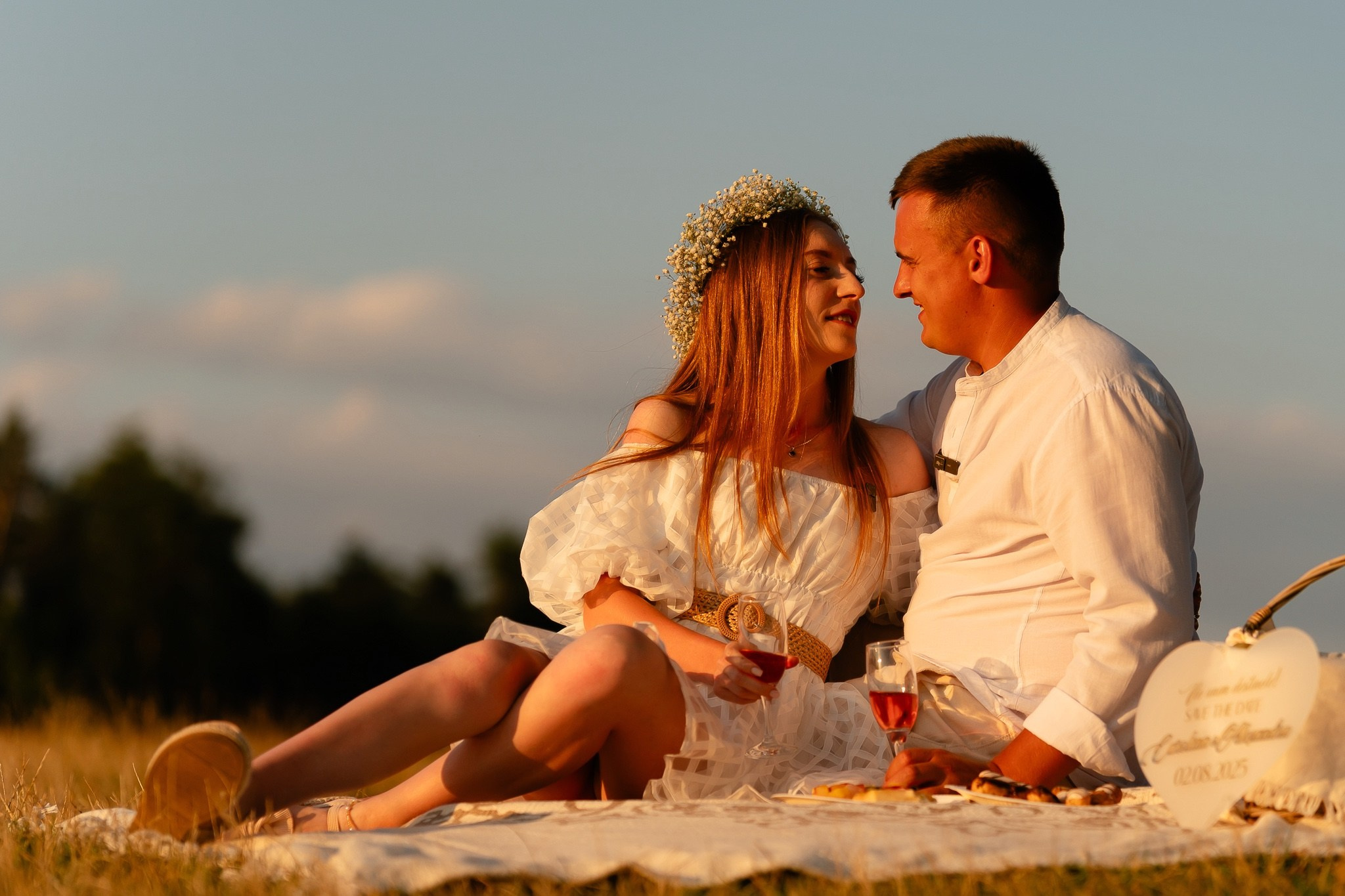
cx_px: 672
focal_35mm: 85
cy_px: 448
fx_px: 3175
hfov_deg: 23.9
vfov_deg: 16.1
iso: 100
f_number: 1.8
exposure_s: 1/5000
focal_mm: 85
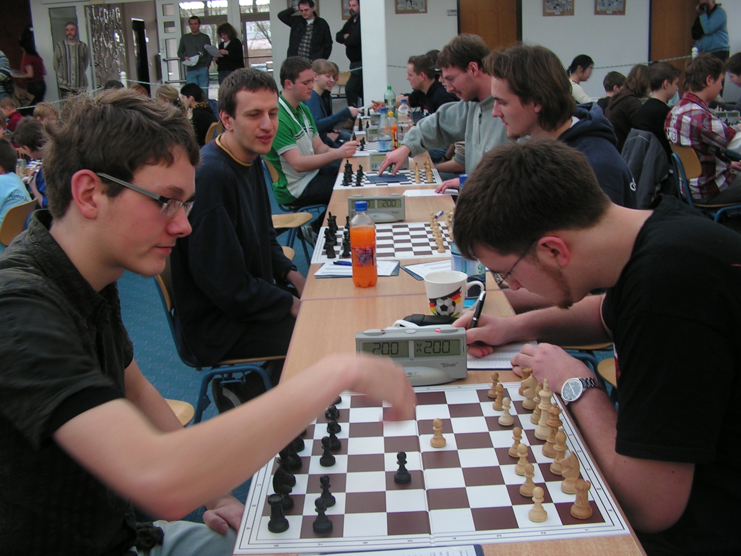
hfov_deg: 51.4
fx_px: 771
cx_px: 370
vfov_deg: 39.7
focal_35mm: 36
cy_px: 278
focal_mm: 6
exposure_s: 1/50
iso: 64
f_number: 3.2
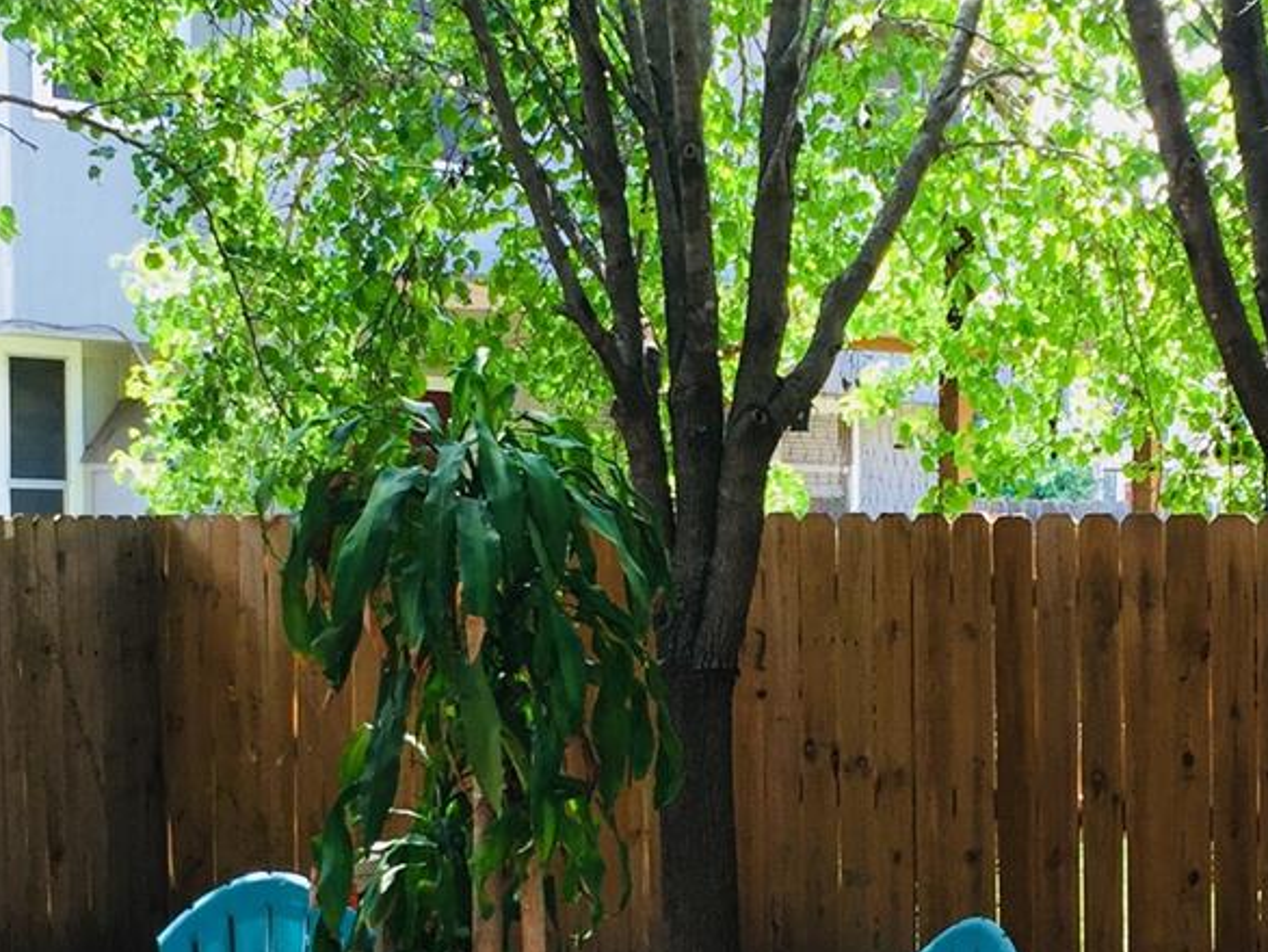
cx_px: 772
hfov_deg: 25.6
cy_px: 686
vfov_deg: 19.3
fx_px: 2785
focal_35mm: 76
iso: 40
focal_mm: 4.15
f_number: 2.2
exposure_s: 1/120
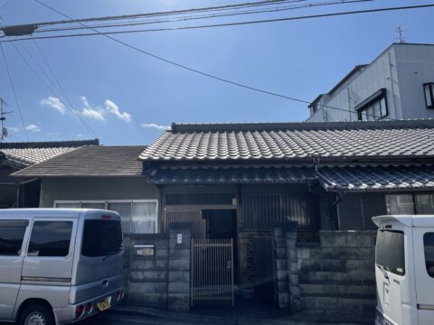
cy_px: 162
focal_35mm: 26
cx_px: 217
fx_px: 326
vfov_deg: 53.1
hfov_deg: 67.3
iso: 32
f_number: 1.6
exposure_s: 1/8403
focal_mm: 4.2
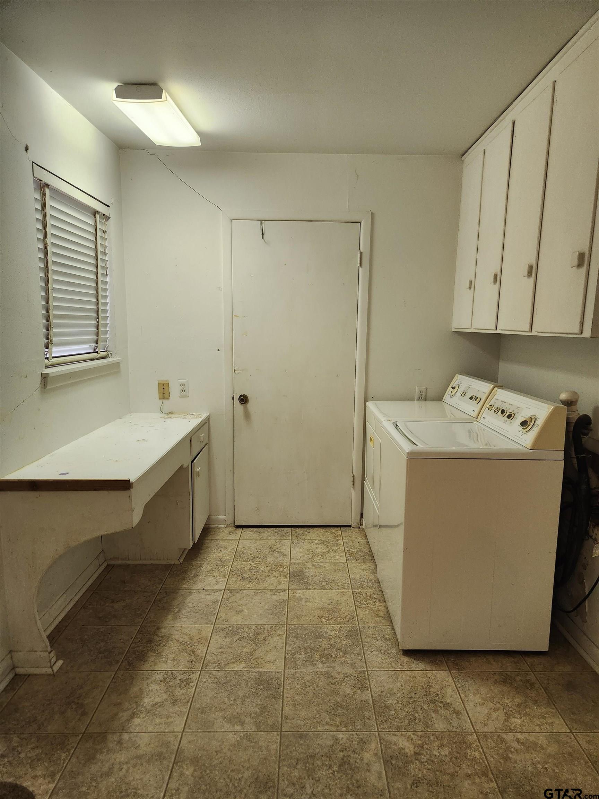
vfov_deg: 73.9
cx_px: 300
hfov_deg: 58.9
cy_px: 400
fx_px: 531
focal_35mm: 23
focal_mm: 5.4
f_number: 1.8
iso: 320
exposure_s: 1/120
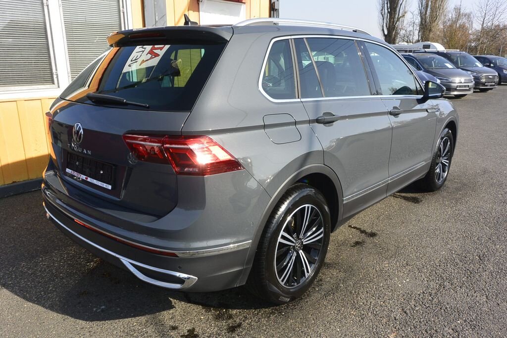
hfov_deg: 67.4
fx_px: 380
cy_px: 169
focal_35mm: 27
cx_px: 254
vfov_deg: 47.9
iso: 160
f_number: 7.1
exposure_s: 1/250
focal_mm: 10
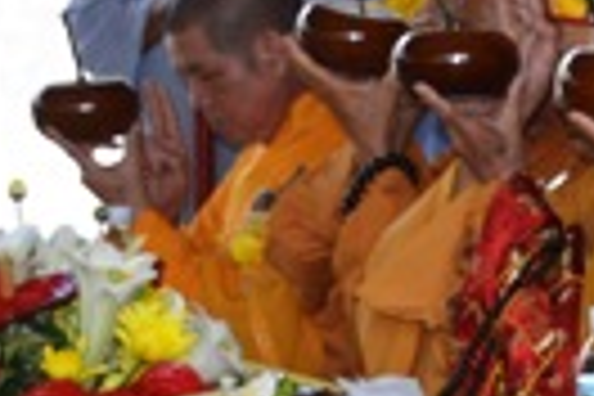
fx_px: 3844
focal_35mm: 233
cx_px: 1341
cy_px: 68
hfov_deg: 8.2
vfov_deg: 5.9
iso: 280
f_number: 4.8
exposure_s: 1/125
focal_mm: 32
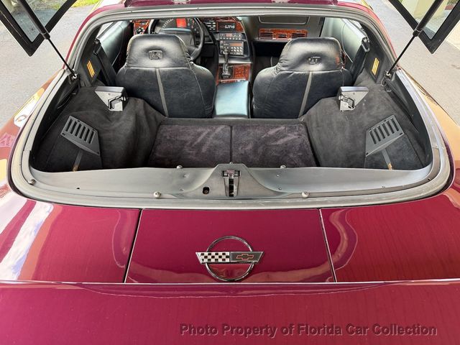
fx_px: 319
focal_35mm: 24
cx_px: 230
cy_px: 172
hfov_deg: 71.6
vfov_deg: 56.8
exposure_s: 1/121
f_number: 1.78
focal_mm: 6.76
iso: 160
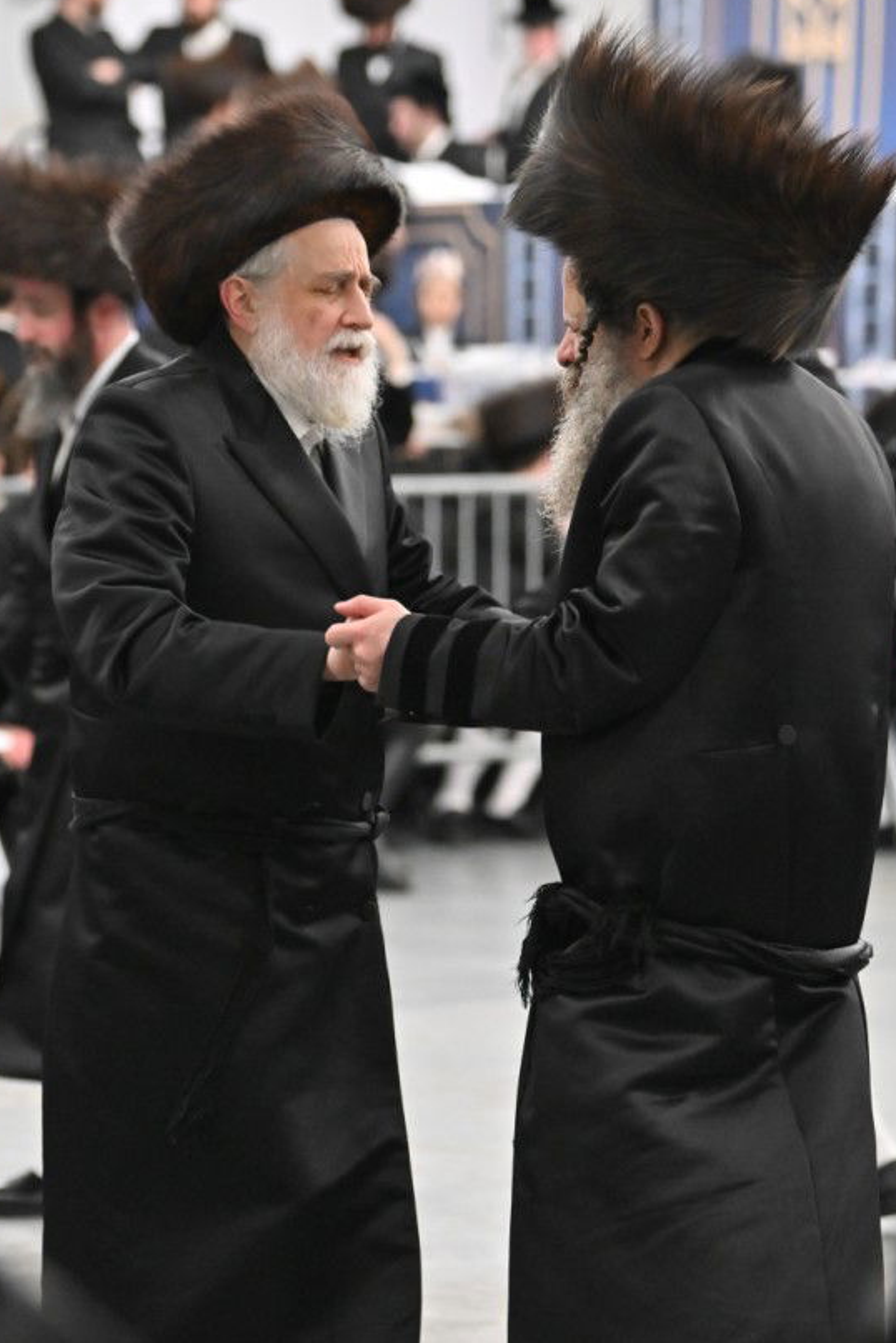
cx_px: 441
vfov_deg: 16.1
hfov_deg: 10.8
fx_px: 4737
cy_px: 628
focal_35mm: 127
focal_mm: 100
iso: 2000
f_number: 2.8
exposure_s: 1/400
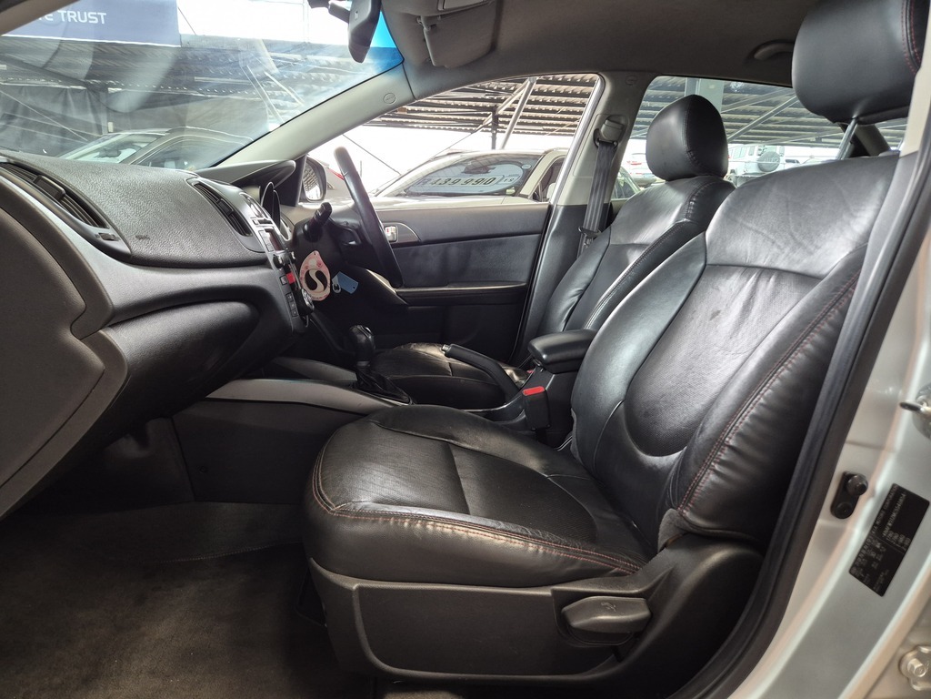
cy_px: 350
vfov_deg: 58.9
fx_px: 619
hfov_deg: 73.9
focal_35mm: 23
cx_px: 466
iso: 320
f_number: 1.8
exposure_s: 1/100
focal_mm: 5.4
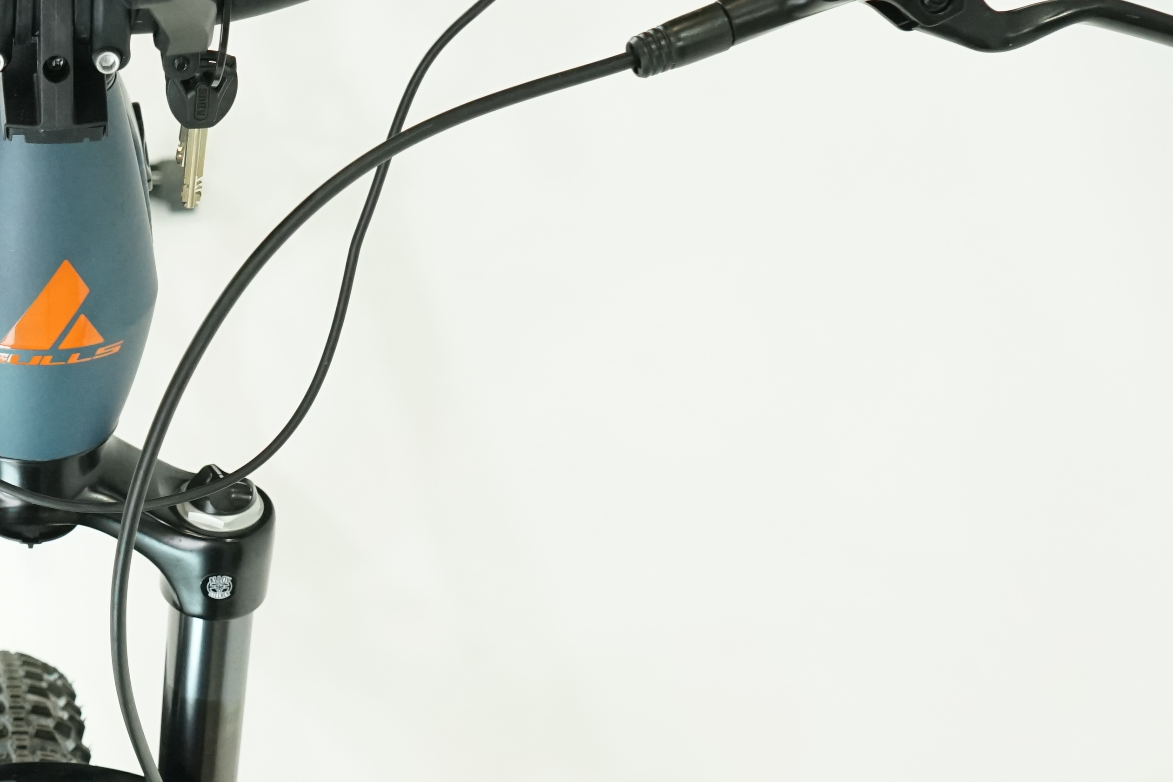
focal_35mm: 69
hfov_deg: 27.7
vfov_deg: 19.6
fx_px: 2248
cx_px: 33
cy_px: 570
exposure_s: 1/200
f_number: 5.6
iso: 2500
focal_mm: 29
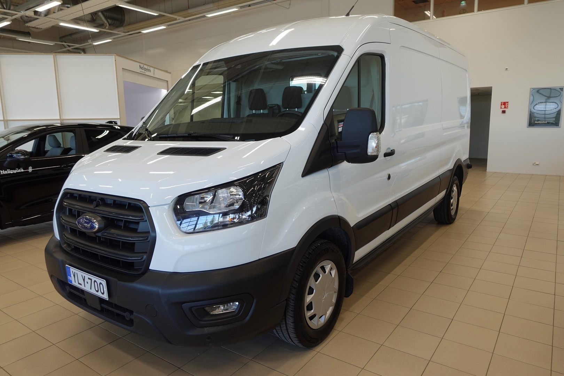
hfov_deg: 73.7
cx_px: 282
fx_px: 376
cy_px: 188
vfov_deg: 53.1
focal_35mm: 24
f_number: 2.8
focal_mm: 9.4
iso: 125
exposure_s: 1/80
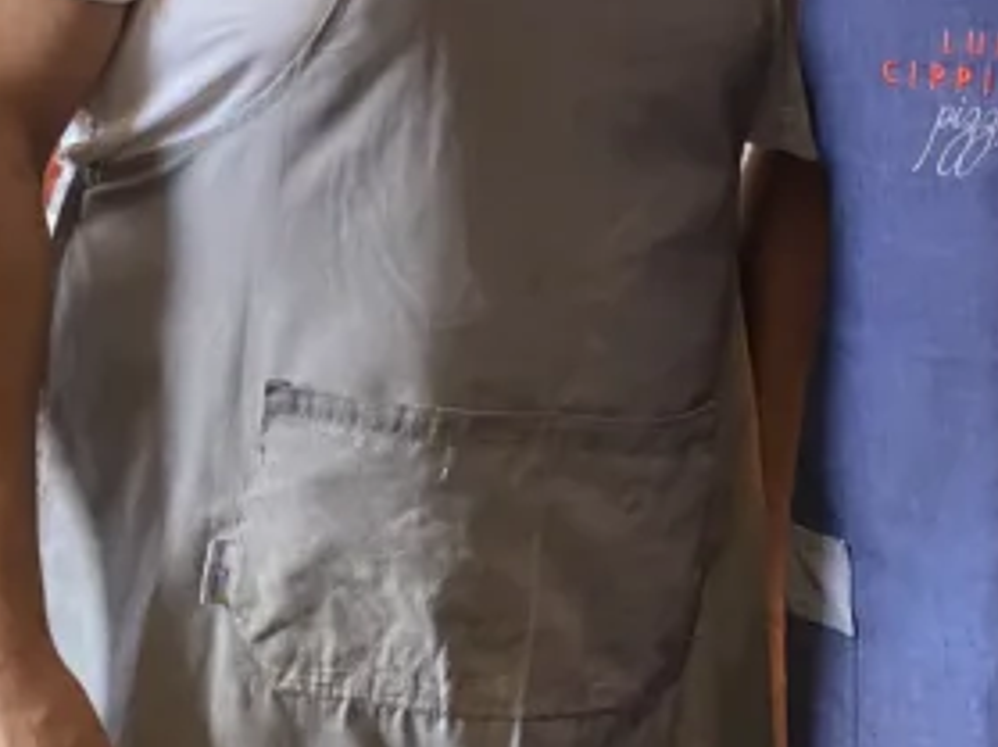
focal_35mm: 149
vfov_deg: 9.8
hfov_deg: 13.2
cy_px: -182
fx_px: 4294
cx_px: 866
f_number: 2
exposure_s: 1/60
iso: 160
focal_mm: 6
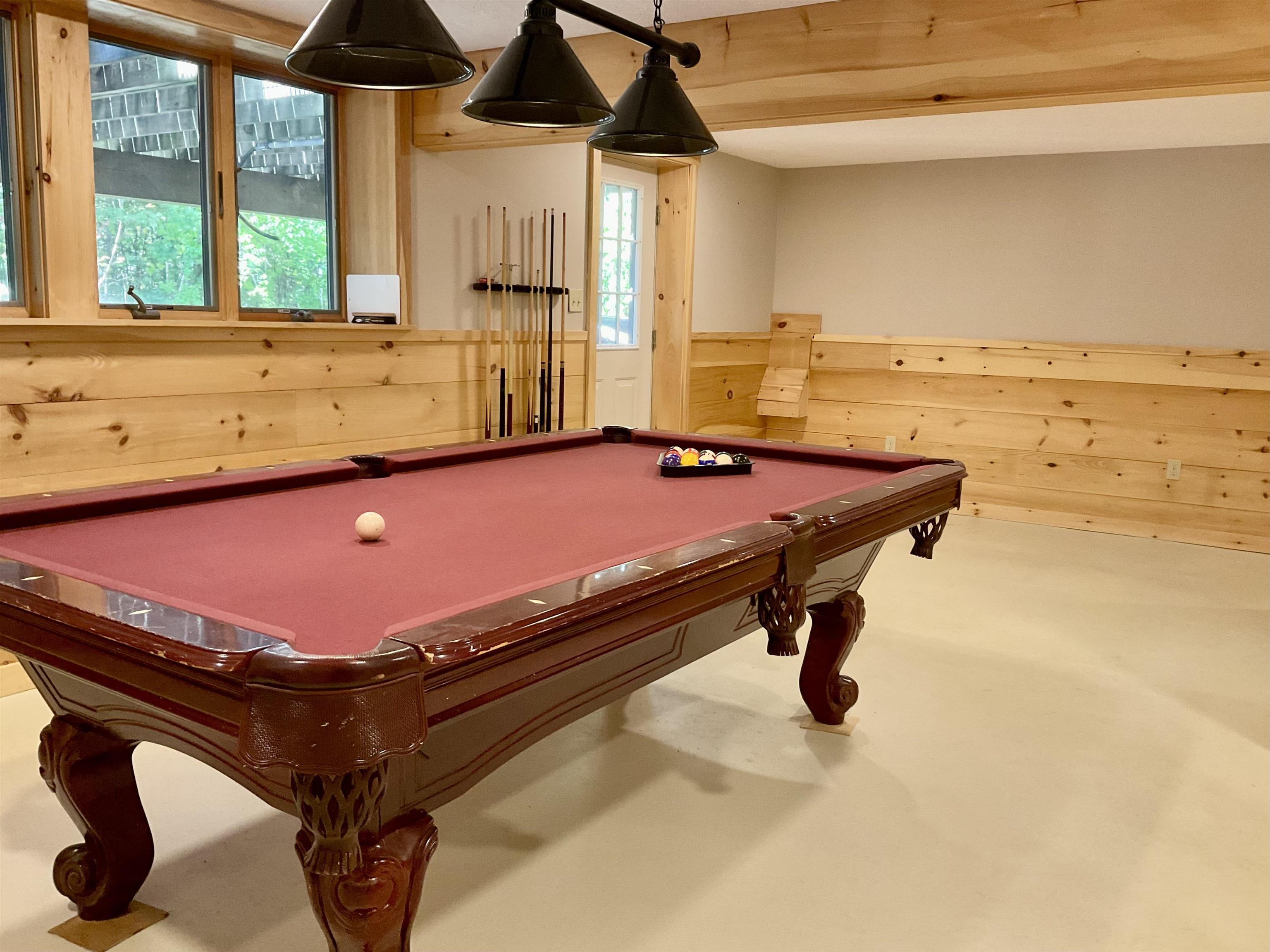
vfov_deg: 48.2
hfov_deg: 61.7
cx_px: 635
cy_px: 476
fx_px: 1064
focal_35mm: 29
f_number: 1.8
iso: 125
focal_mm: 3
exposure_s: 1/60
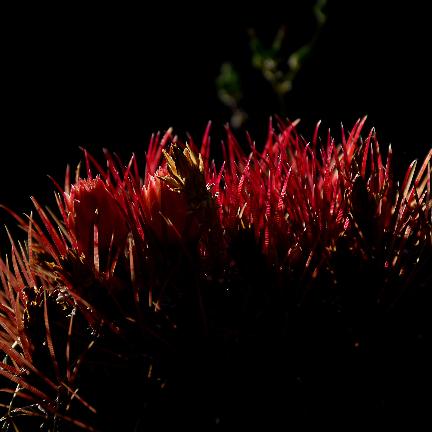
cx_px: 216
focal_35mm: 269
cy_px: 216
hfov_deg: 6.5
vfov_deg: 6.5
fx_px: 3798
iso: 100
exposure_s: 1/640
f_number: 5.6
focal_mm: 140
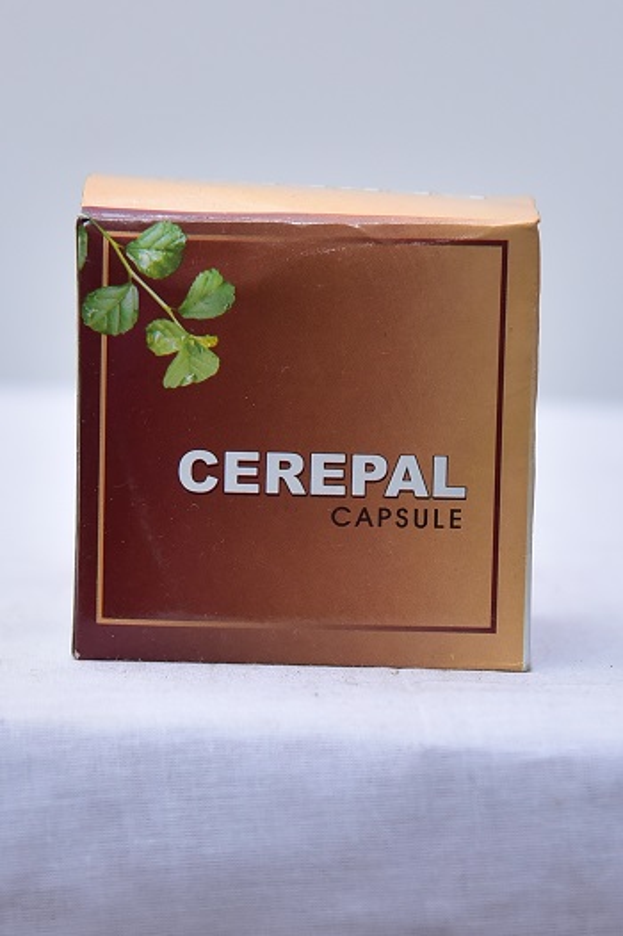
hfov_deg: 15.9
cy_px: 468
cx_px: 312
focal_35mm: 86
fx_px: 2235
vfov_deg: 23.7
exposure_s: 1/160
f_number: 4
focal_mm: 86
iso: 1250
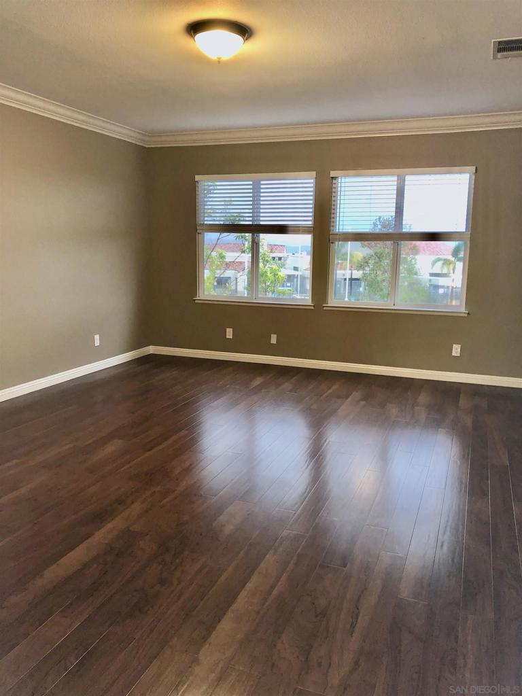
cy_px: 348
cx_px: 261
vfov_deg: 63.4
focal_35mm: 28
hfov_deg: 49.7
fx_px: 563
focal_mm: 4
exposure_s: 1/15
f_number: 1.8
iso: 50
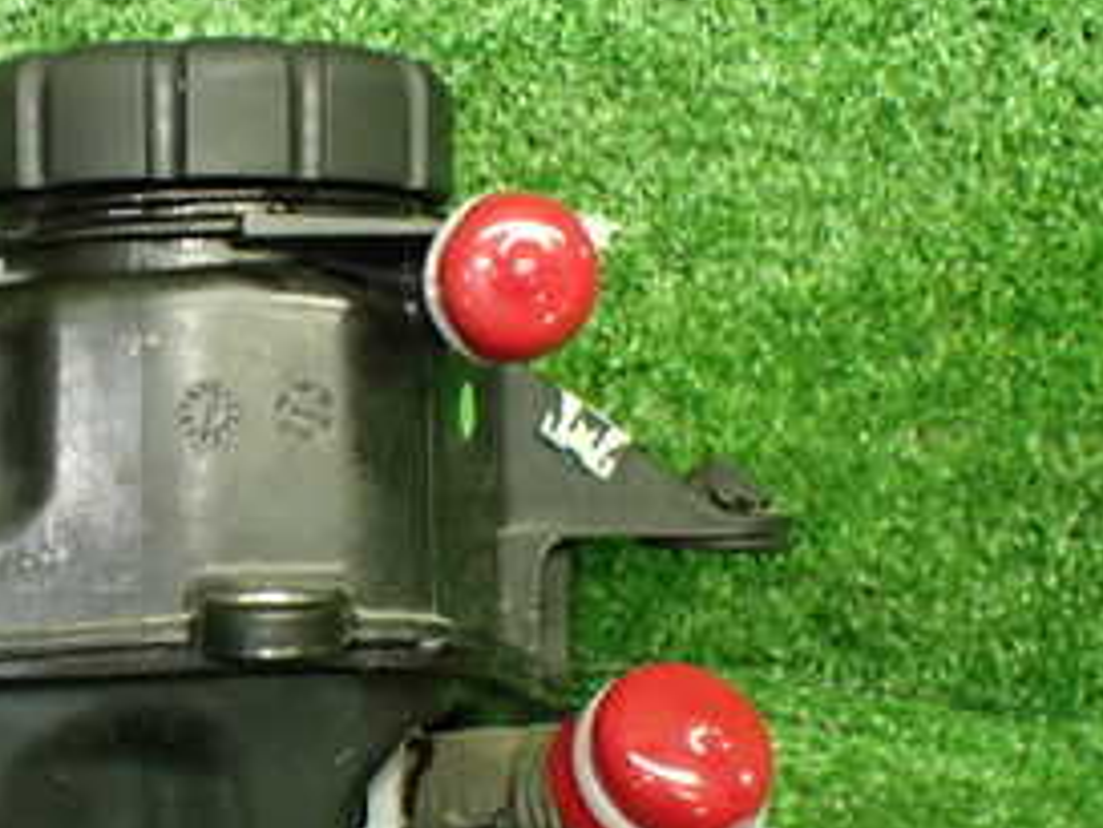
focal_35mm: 66
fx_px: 2104
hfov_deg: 28.2
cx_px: 93
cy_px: 521
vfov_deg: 22.2
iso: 800
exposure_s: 1/125
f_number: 2.3
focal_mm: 5.4
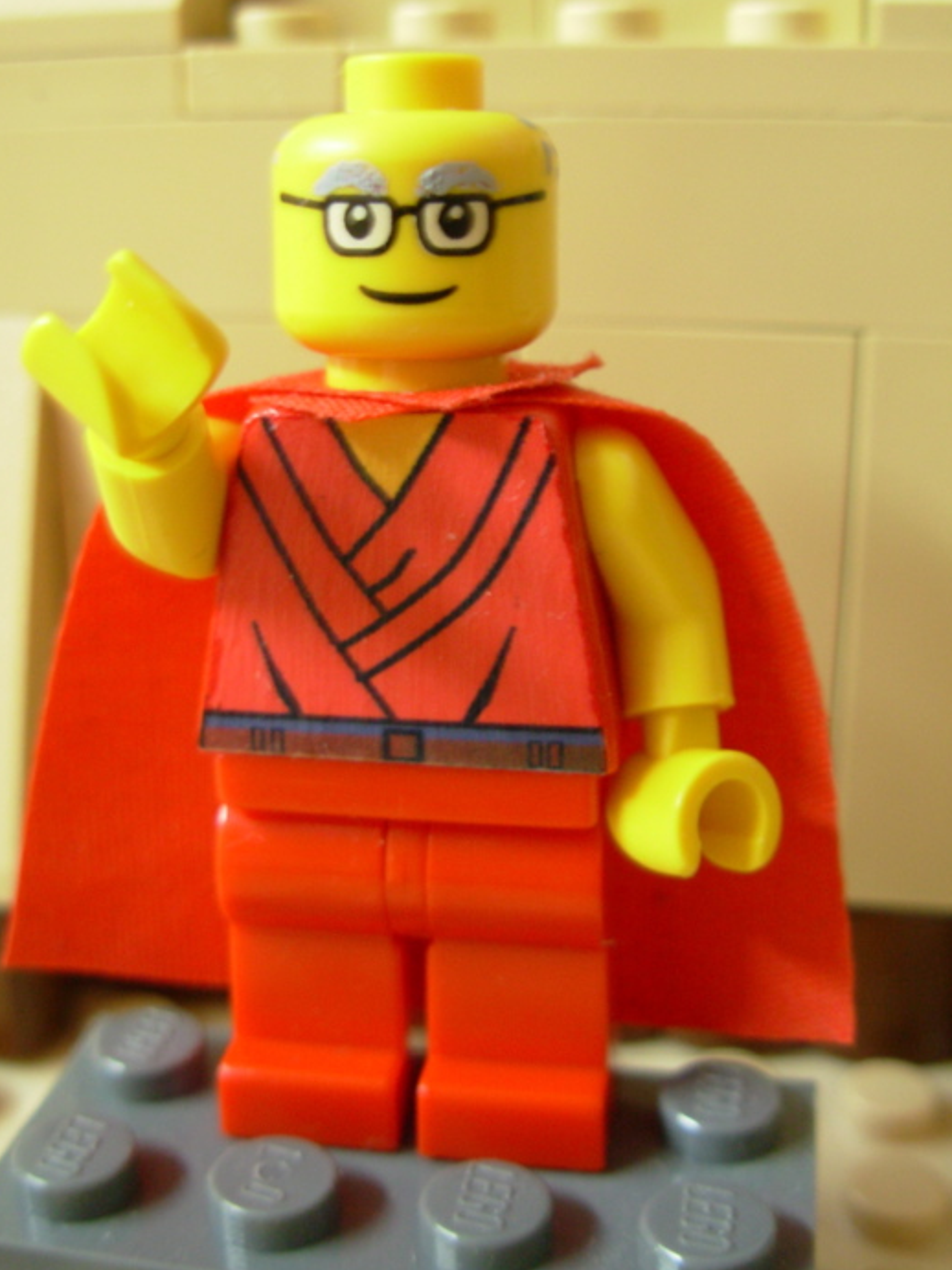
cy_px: 583
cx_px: 439
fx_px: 1614
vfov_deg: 42.9
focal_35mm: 44
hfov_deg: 32.9
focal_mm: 6.3
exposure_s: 1/4
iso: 122
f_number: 2.9
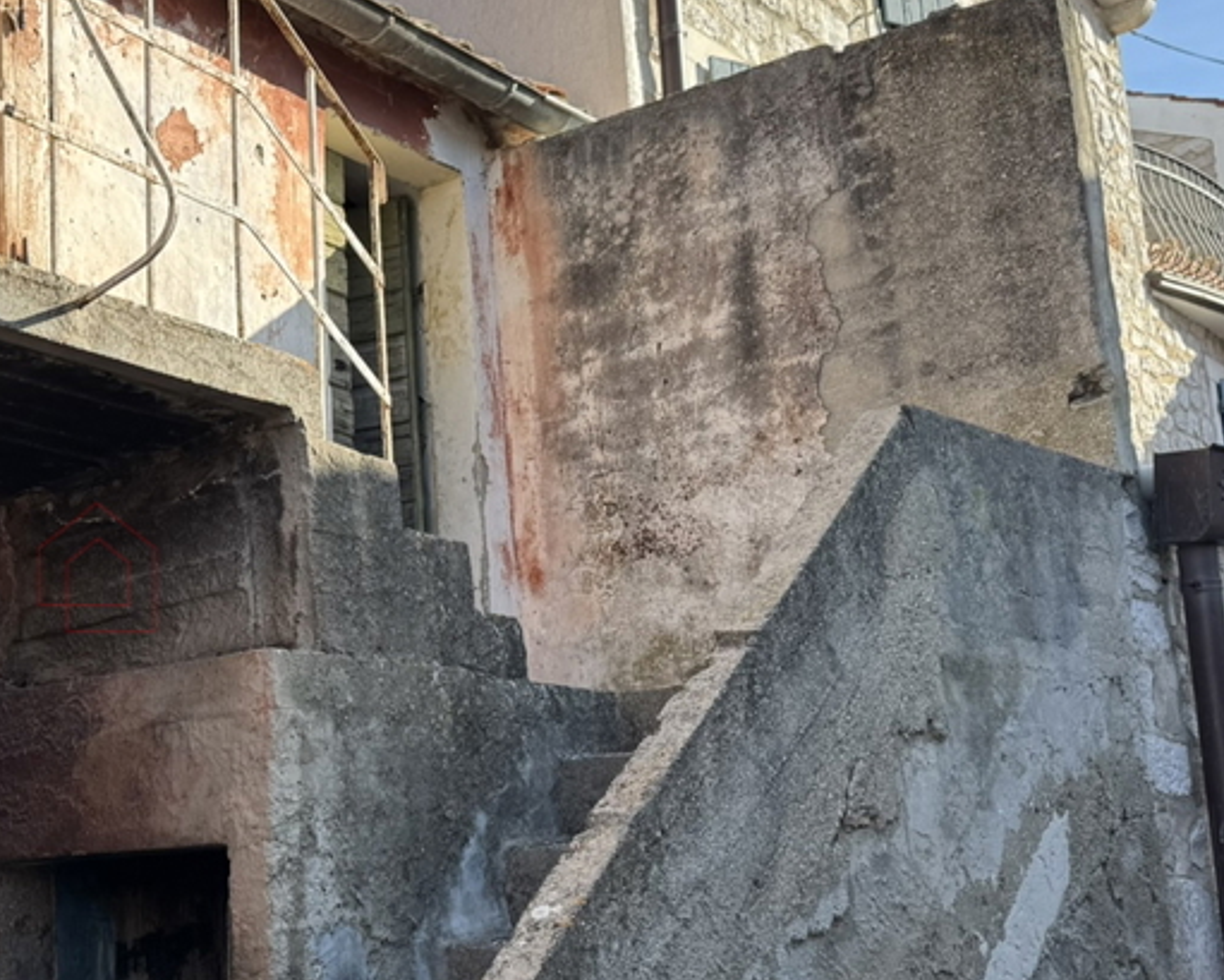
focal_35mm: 55
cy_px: 568
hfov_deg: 32.3
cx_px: 98
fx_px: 1993
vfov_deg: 27.6
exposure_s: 1/1980
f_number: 1.78
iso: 80
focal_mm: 6.76
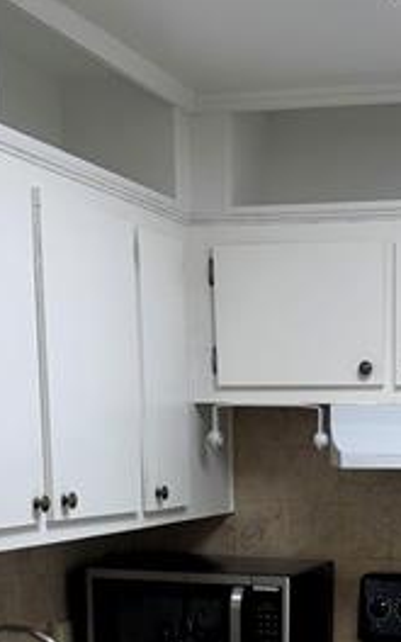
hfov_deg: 17.3
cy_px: 691
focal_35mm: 74
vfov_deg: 25.9
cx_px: 377
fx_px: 1294
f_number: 1.78
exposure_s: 1/120
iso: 64
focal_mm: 6.76
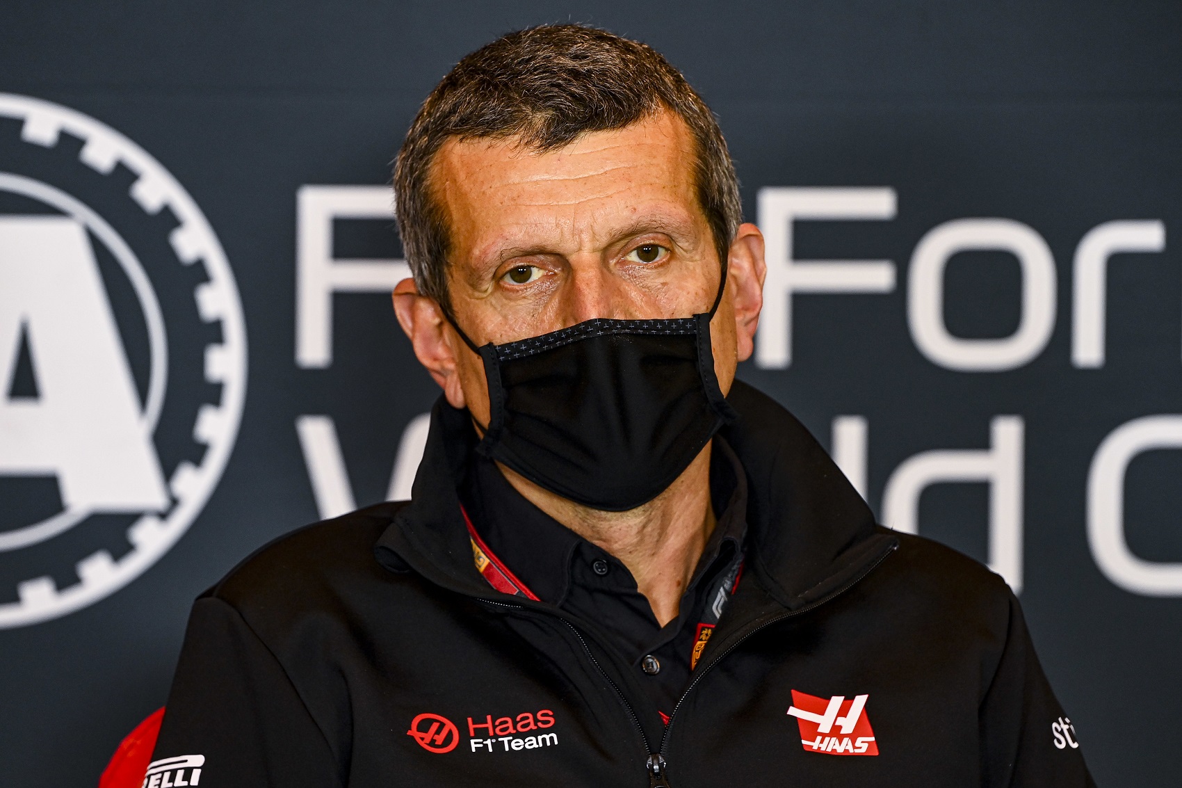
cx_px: 591
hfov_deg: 5.6
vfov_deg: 3.7
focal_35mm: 370
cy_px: 394
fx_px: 12146
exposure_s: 1/160
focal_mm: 370
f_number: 5.6
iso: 2500
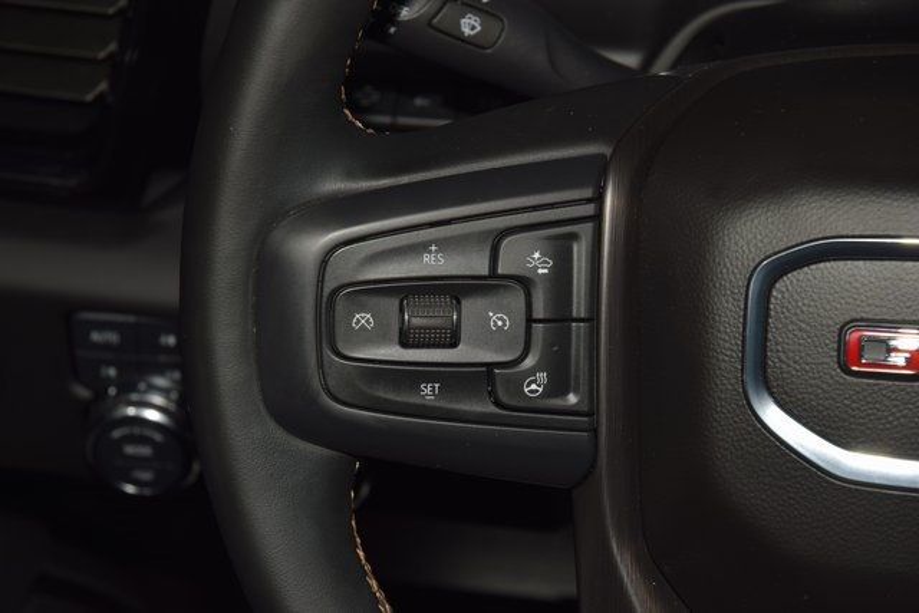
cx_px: 460
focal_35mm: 105
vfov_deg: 13.0
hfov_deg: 19.5
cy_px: 306
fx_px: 2681
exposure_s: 1/125
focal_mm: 70
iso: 100
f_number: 8
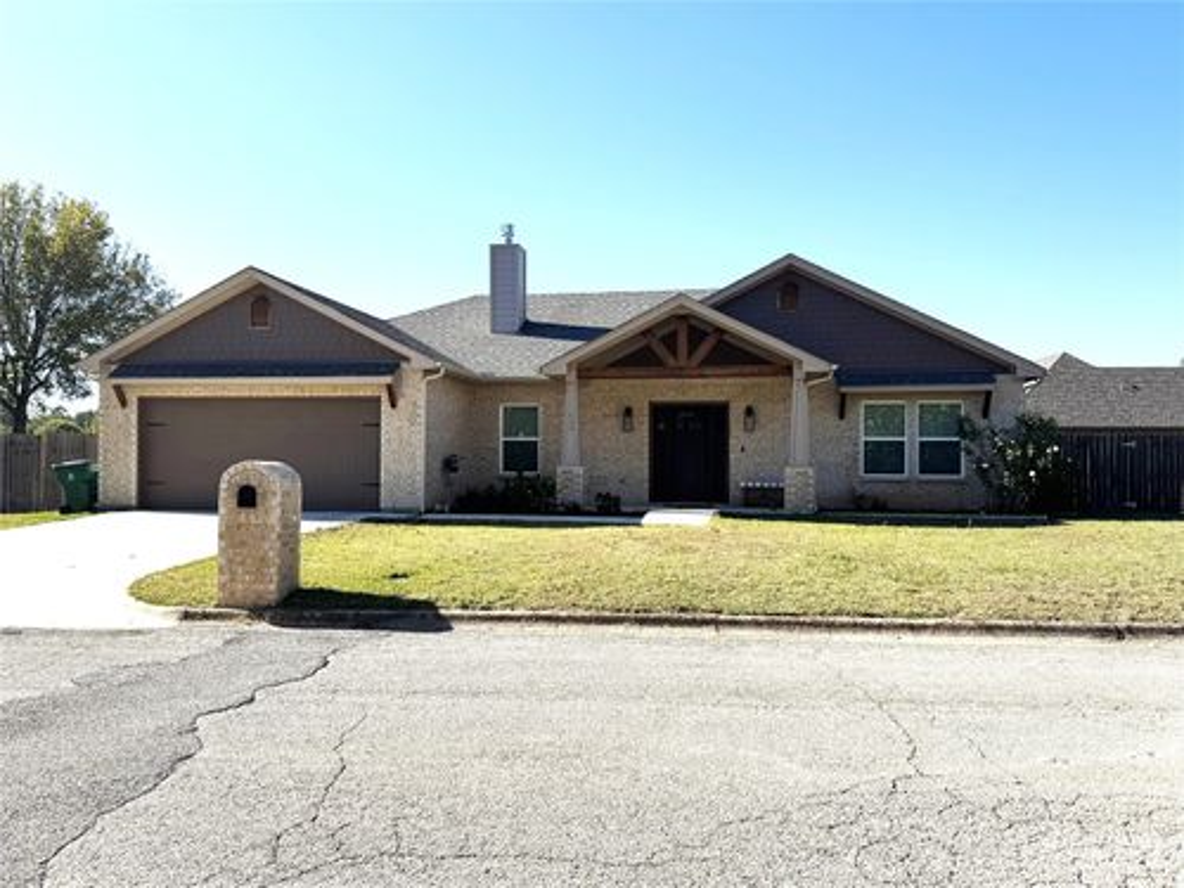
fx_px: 958
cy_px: 444
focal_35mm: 28
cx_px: 592
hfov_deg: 63.4
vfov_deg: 49.7
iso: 80
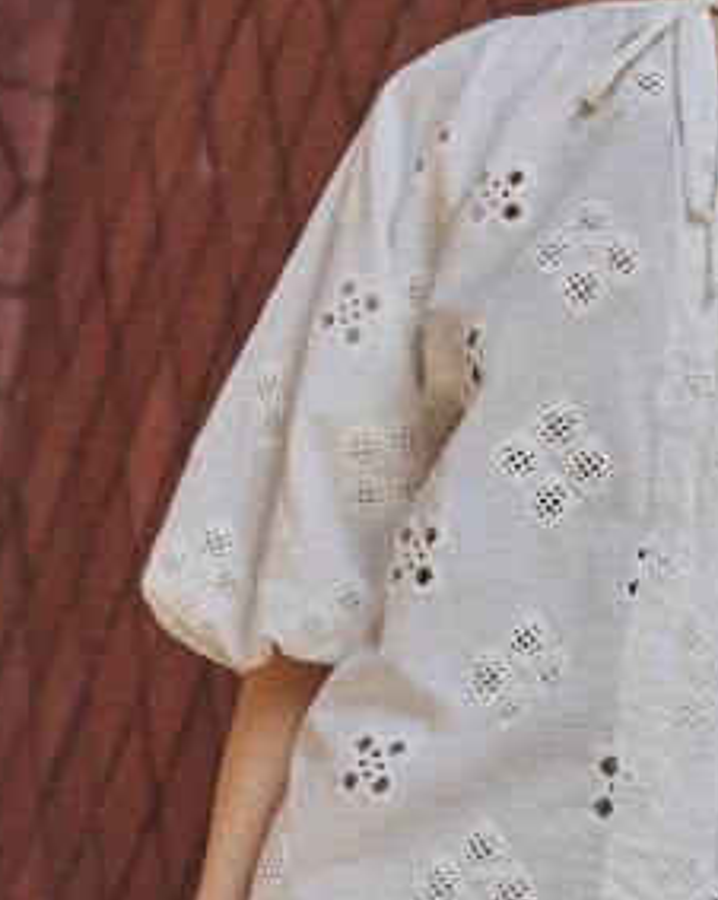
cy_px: 369
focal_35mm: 130
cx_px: 667
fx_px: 3457
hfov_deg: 11.8
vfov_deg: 14.8
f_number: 4
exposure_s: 1/250
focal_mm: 56
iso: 320
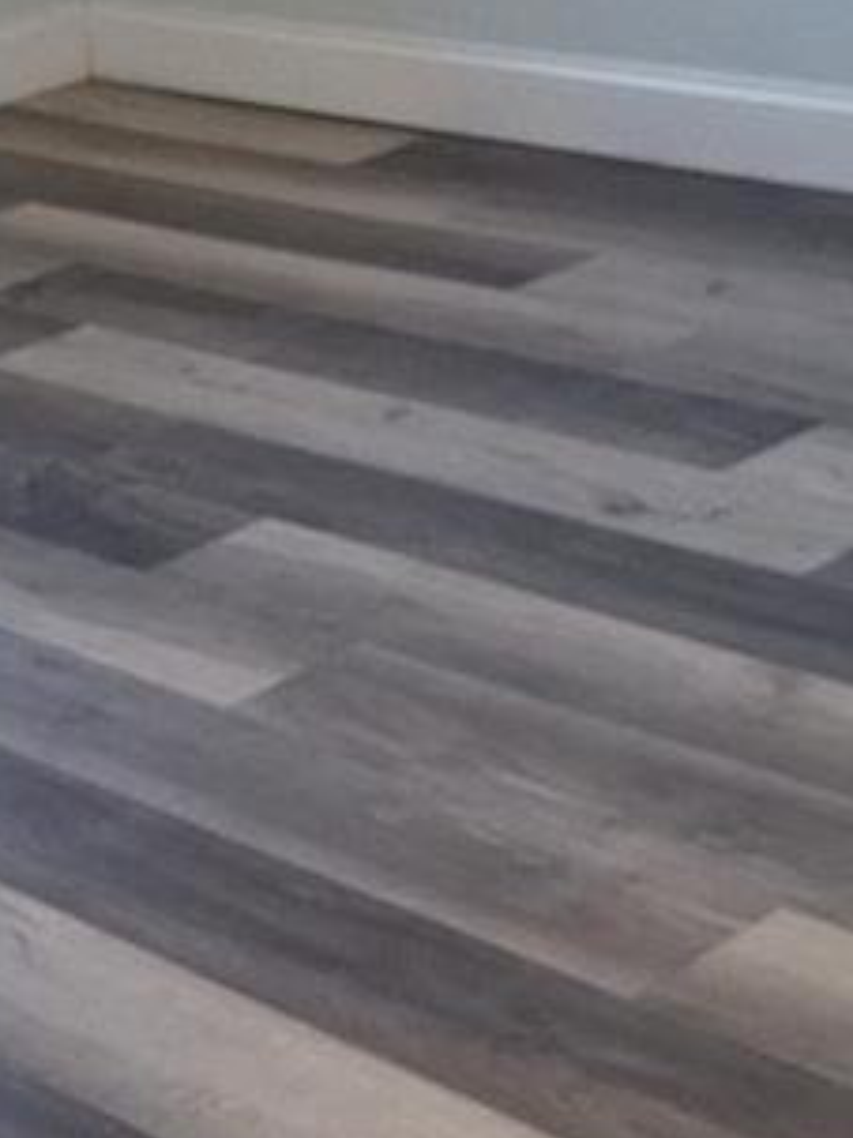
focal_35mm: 91
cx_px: -98
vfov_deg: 21.5
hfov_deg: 15.8
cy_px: 488
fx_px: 2992
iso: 50
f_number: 1.8
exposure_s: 1/120
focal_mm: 5.54
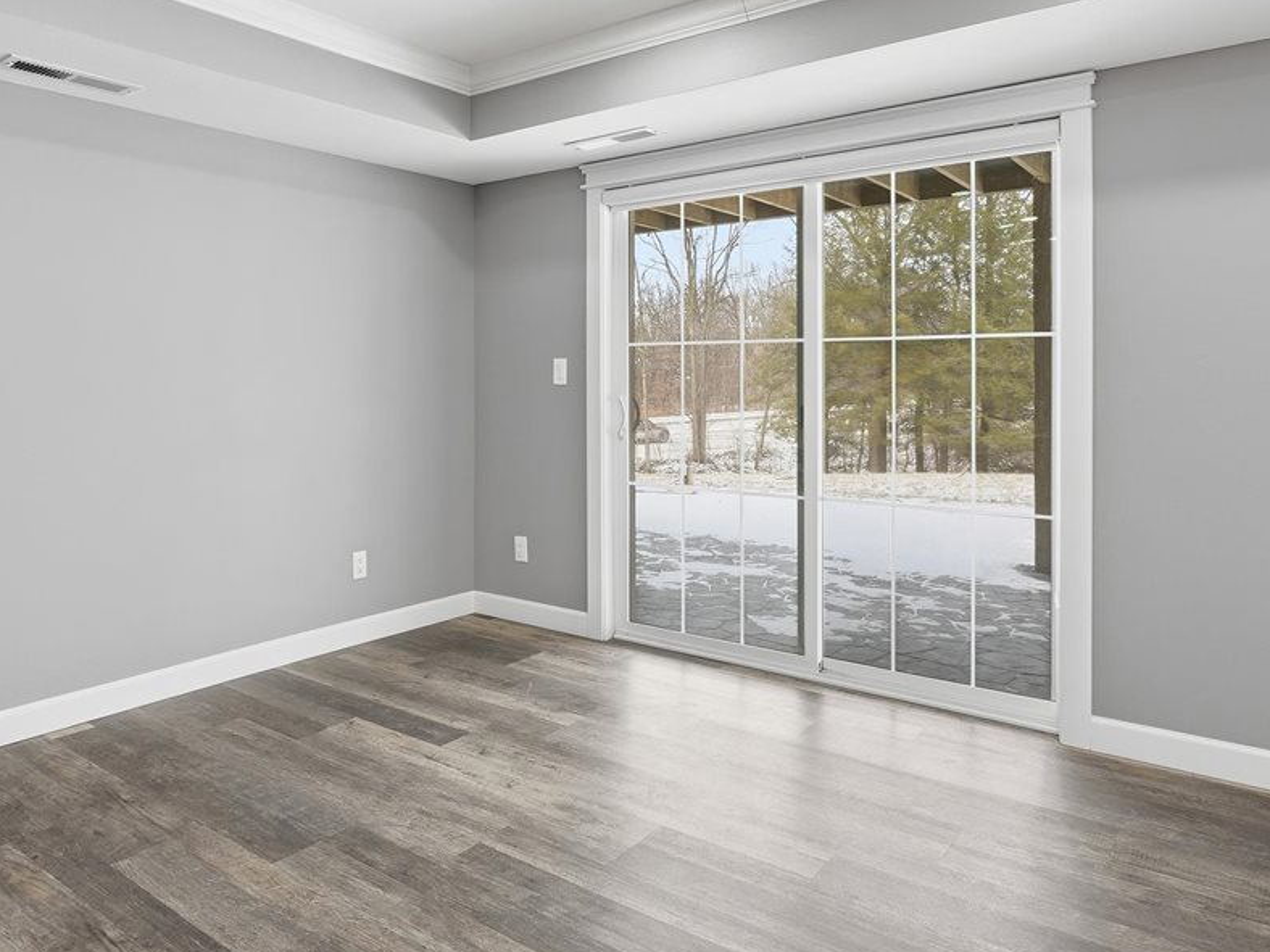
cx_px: 525
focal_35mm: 25
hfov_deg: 68.9
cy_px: 360
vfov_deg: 54.3
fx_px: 917
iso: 250
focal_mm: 16
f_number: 9
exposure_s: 1/250
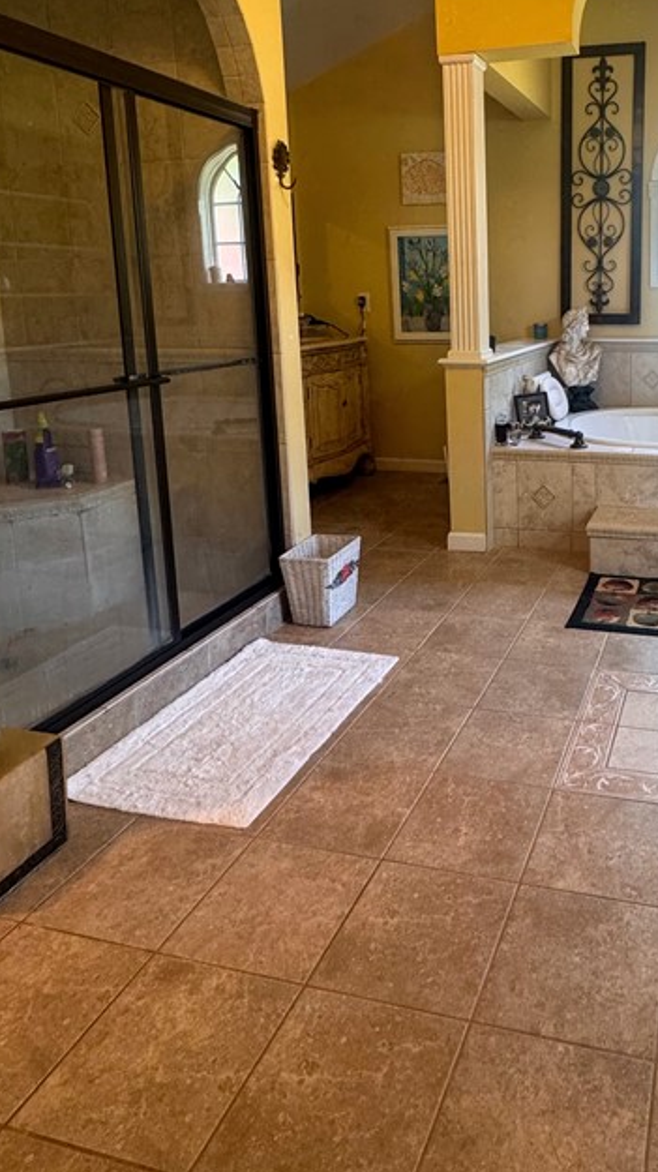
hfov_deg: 43.3
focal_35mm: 25
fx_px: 776
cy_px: 403
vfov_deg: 72.1
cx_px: 547
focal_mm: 2.22
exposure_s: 1/60
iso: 250
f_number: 2.2
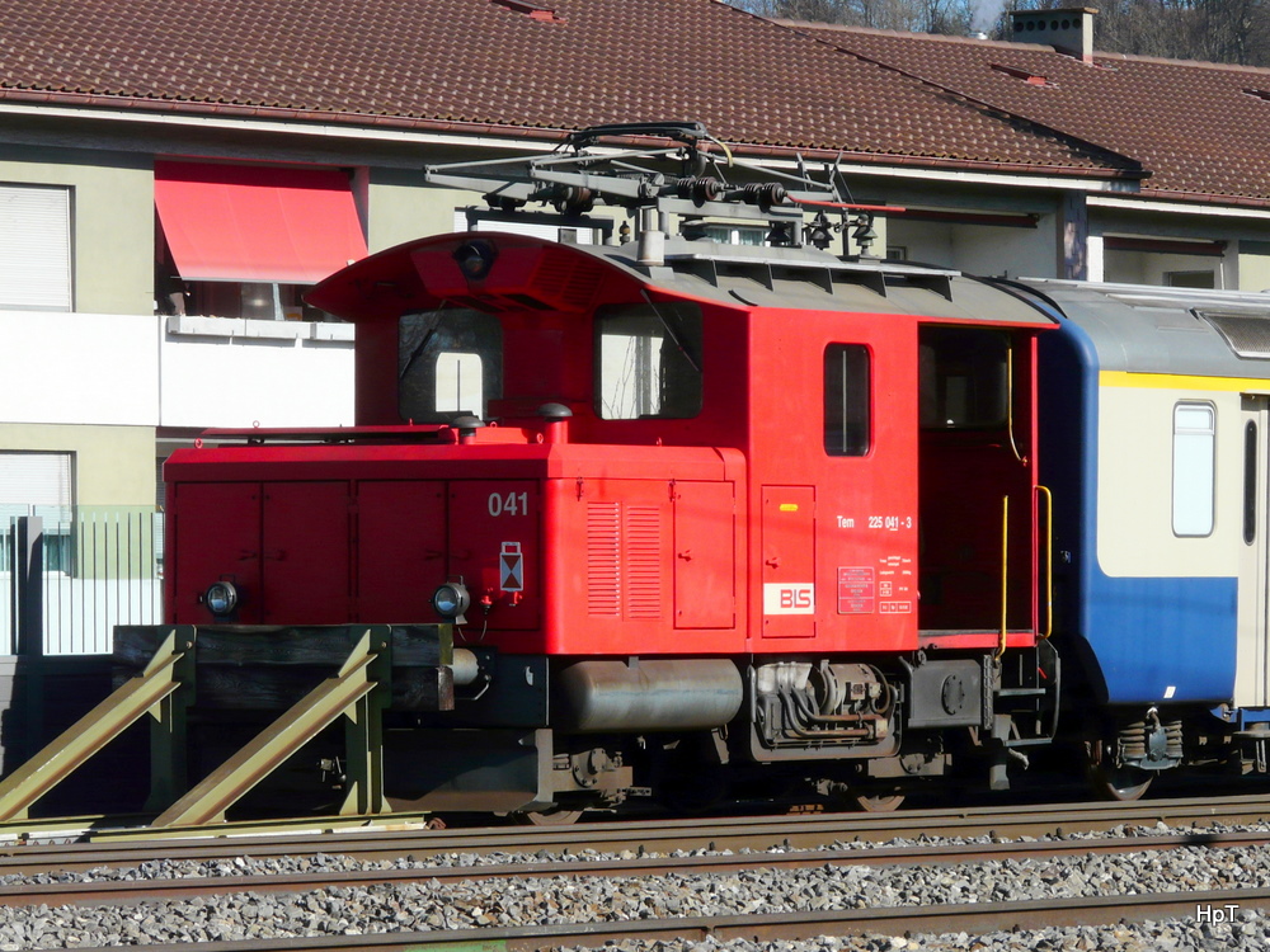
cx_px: 635
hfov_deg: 10.6
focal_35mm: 186
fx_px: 6824
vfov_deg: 8.0
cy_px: 476
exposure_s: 1/500
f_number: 7.1
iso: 100
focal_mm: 30.6
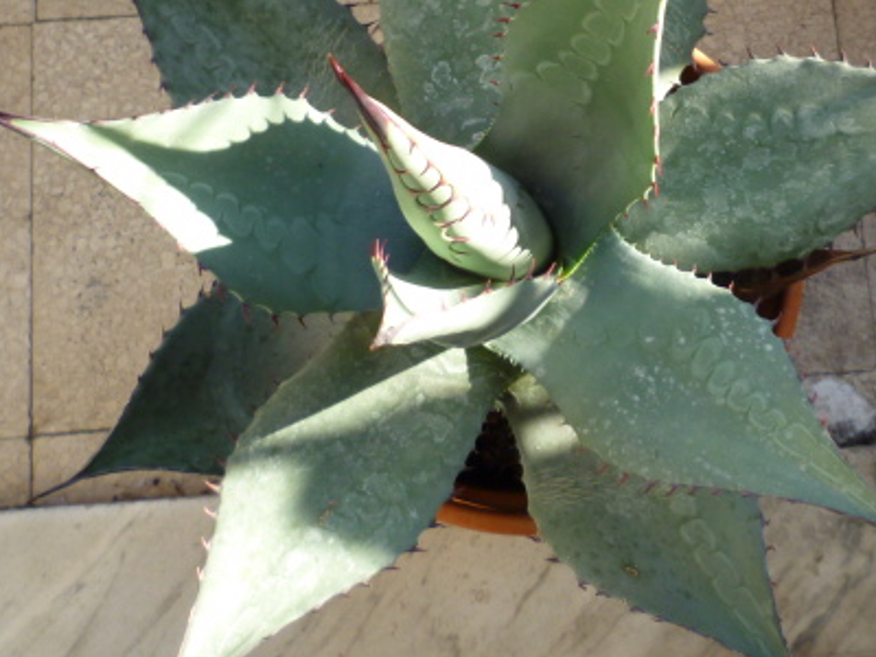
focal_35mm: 56
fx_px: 1417
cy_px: 151
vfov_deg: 25.7
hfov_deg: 34.0
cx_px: 602
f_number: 2.8
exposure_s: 1/200
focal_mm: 4.4
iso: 80
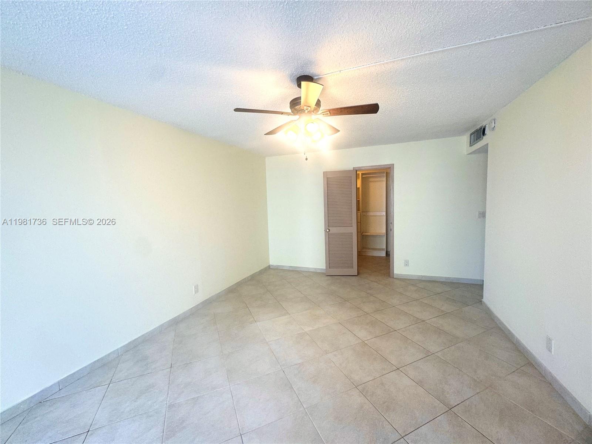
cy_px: 222
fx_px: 239
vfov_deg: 85.7
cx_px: 296
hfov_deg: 102.1
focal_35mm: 14
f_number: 2.2
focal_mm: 2.22
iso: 125
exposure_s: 1/99
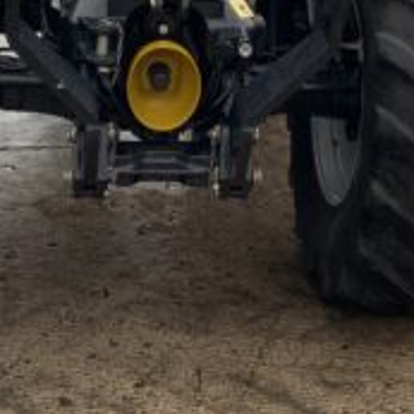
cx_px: 249
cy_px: -117
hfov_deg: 18.3
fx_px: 1285
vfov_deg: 17.2
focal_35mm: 95
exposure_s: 1/173
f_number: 1.8
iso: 16
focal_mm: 3
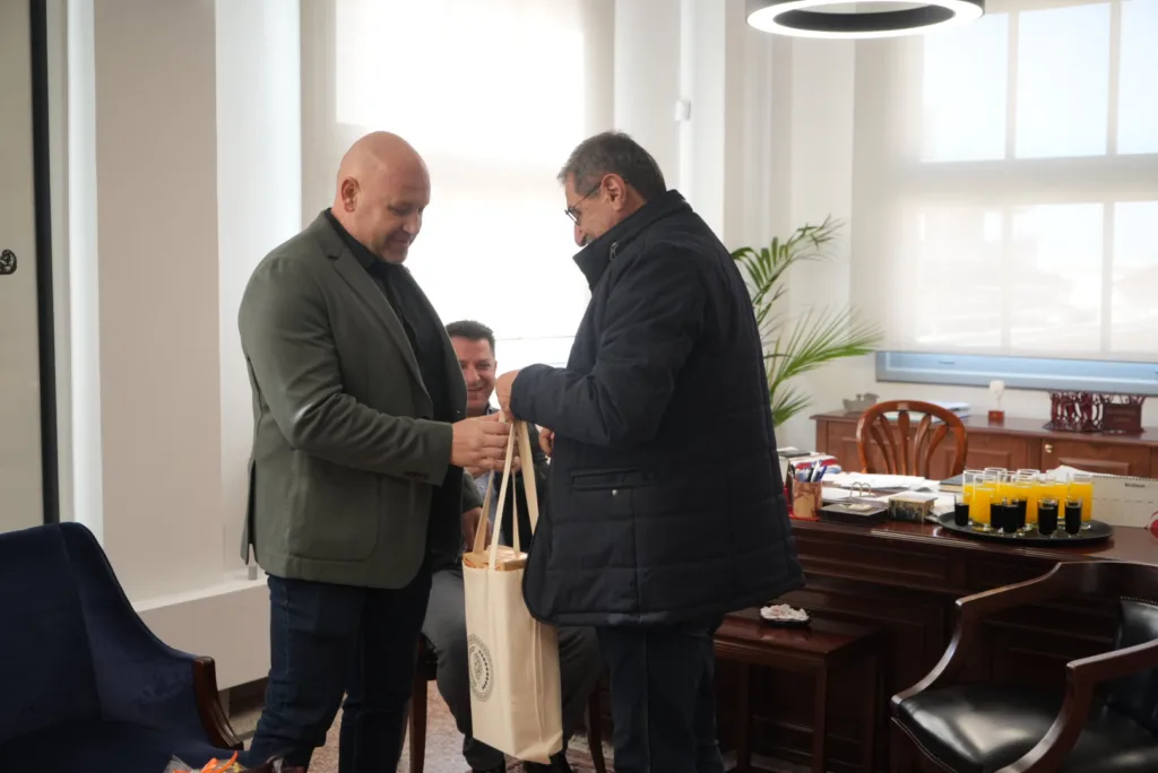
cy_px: 386
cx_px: 579
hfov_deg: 47.4
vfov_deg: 32.7
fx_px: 1320
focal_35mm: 41
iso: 2500
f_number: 4
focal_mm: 41
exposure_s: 1/250
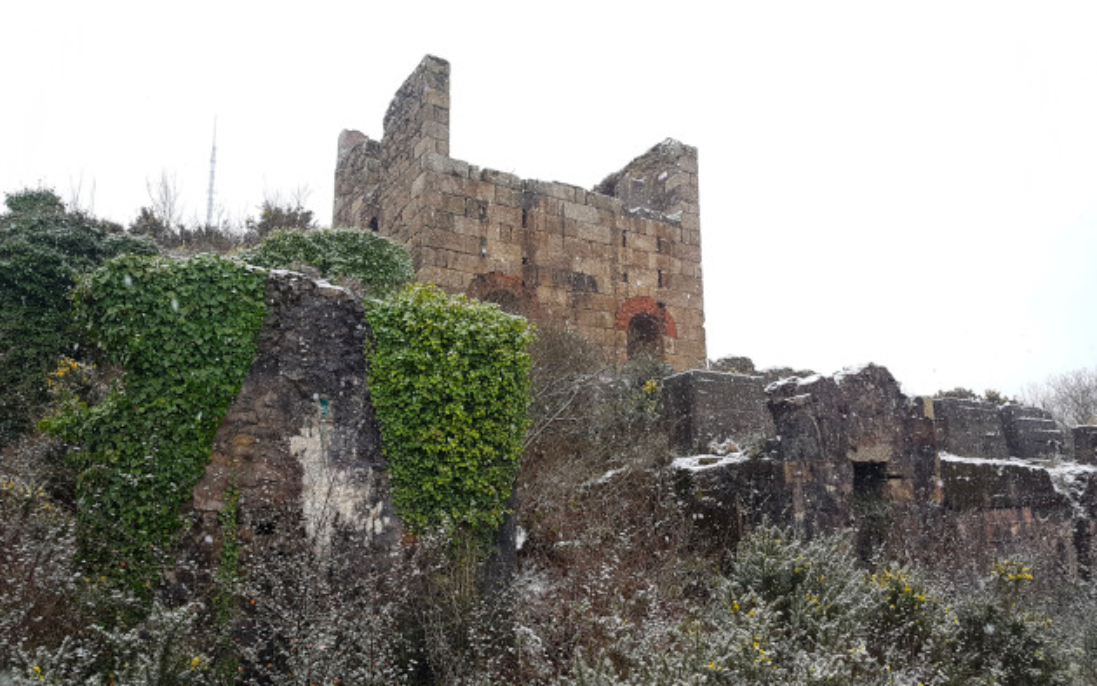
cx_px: 547
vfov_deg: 44.6
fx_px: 837
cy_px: 340
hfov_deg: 66.5
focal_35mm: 28
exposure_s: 1/235
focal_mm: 4.2
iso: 50
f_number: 1.7
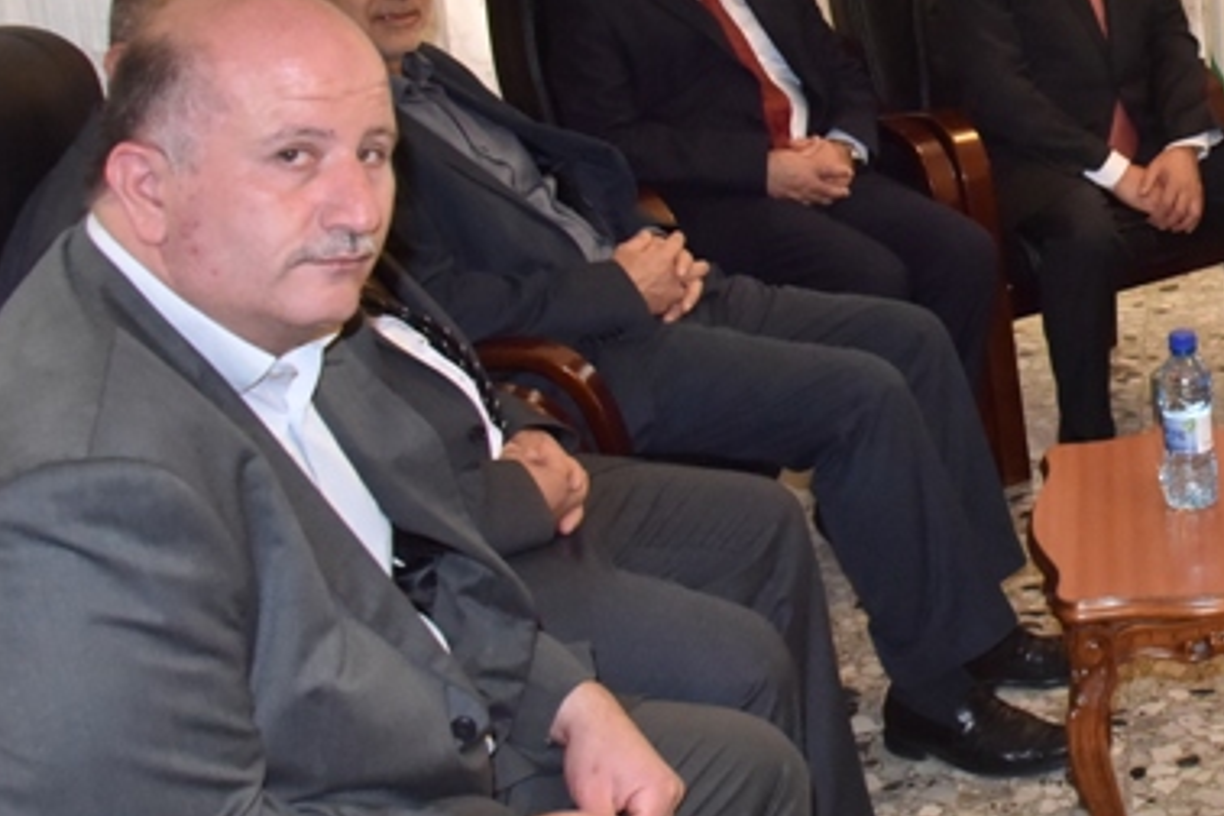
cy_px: 164
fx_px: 2210
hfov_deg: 28.0
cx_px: 1373
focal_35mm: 65
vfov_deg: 20.7
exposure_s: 1/250
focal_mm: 24
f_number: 8
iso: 2500
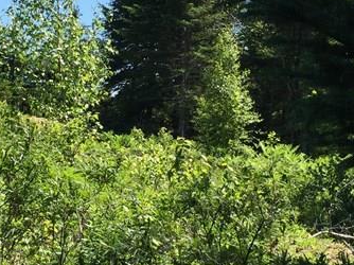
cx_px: 91
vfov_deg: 16.6
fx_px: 910
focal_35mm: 89
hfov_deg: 21.8
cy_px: 136
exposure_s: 1/1319
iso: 32
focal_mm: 4.15
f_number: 2.2
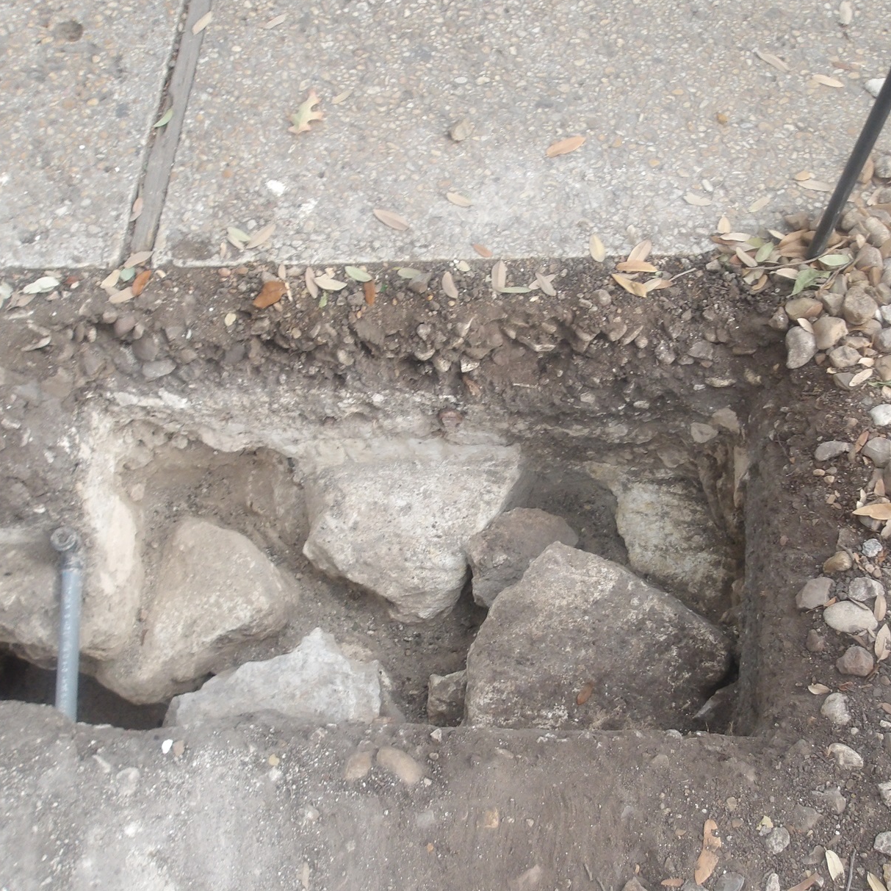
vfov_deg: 48.4
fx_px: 990
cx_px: 542
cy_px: 465
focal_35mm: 34
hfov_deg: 48.1
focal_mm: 4.9
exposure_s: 1/60
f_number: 3
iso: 309
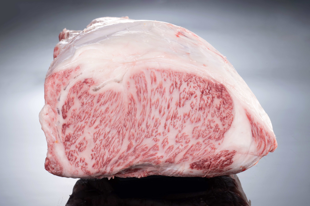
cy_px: 103
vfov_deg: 13.4
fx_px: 878
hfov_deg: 20.0
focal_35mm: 102
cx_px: 155
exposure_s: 1/125
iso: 160
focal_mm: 85
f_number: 22
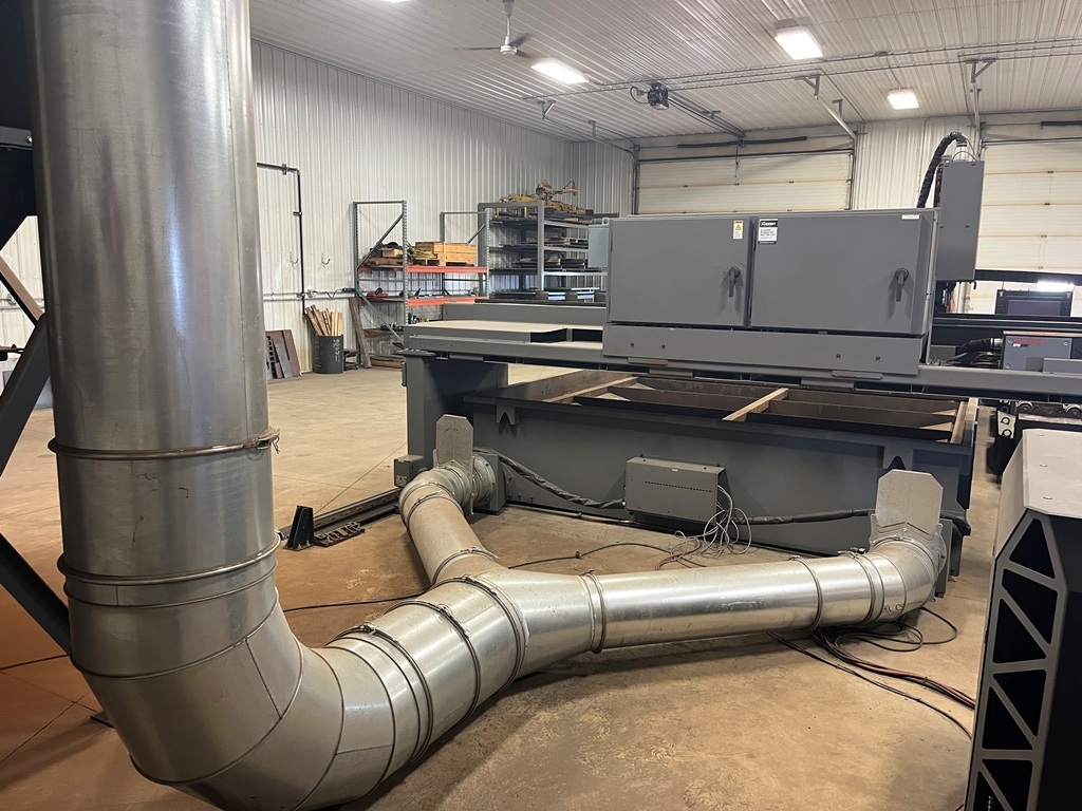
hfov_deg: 67.3
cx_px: 541
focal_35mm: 26
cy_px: 406
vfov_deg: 53.1
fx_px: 813
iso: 200
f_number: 1.6
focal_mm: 5.1
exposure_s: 1/60
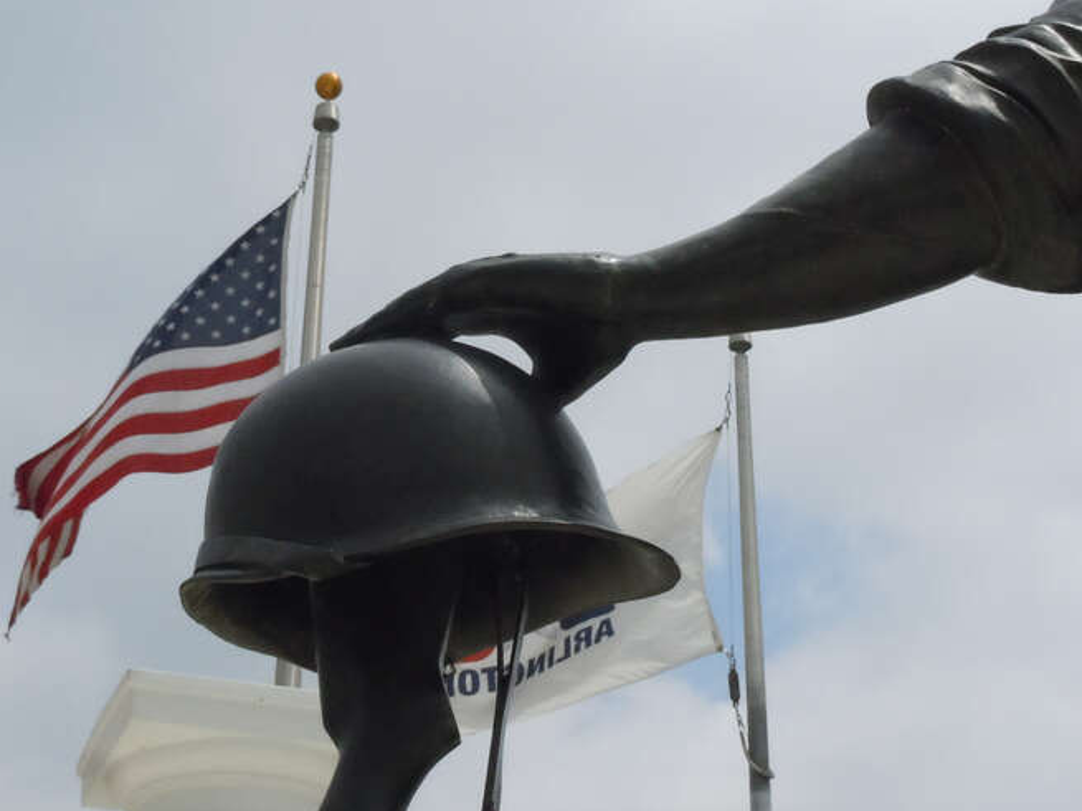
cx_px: 489
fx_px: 2406
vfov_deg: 19.1
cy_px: 400
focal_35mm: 77
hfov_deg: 25.3
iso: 800
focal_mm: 11.2
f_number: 10
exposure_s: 1/2000
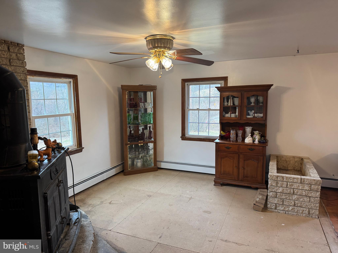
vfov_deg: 56.8
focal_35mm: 24
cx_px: 169
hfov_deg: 71.6
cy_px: 126
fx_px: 234
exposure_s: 1/120
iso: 200
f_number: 1.78
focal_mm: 6.76
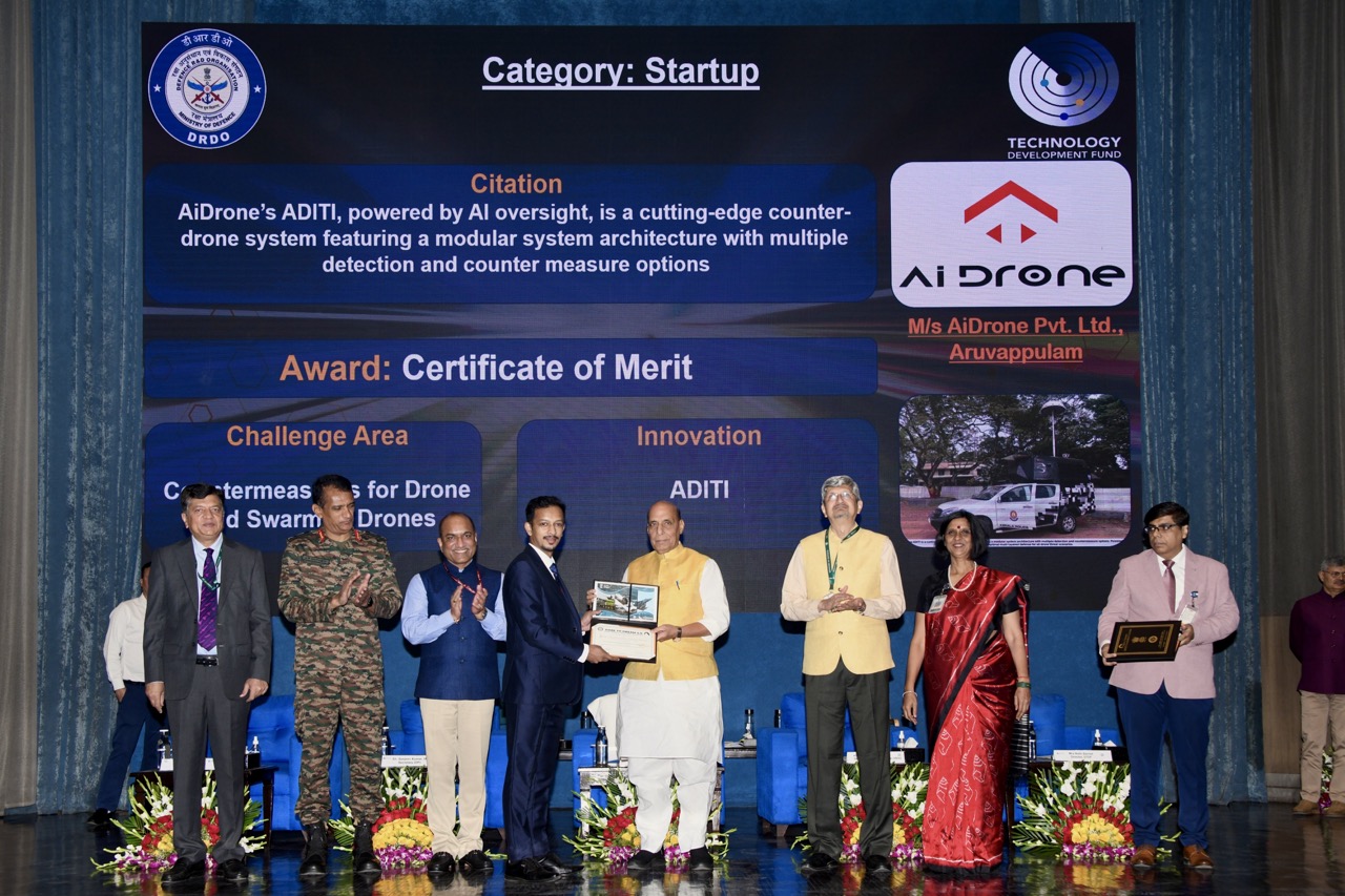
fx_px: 1494
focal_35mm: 40
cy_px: 448
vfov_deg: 33.4
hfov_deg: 48.5
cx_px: 672
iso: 640
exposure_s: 1/100
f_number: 8
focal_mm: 40
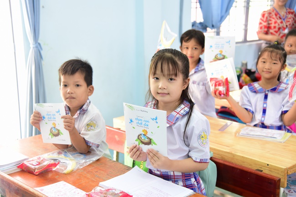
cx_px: 148
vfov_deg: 26.0
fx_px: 427
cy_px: 98
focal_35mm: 52
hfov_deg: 38.2
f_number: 4
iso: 800
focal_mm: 52
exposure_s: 1/60
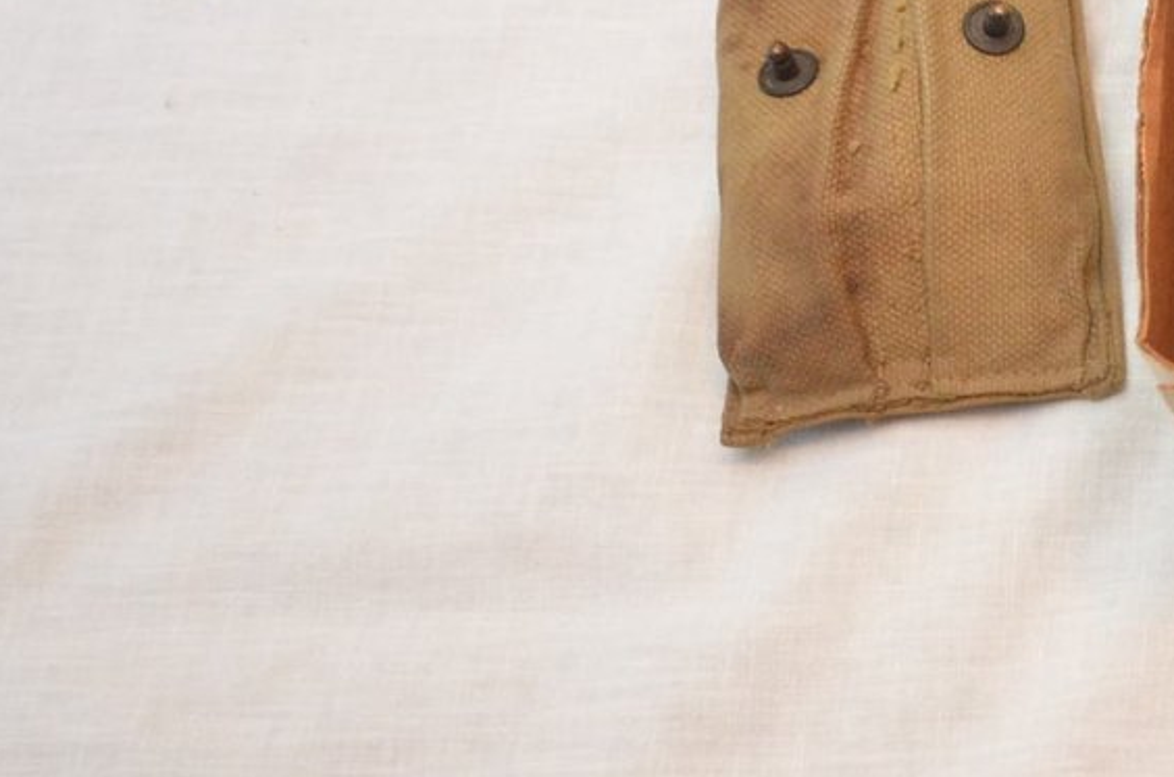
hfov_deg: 23.5
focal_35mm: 73
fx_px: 2375
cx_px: 1640
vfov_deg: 18.2
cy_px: 28
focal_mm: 16
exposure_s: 1/60
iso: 1800
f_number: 4
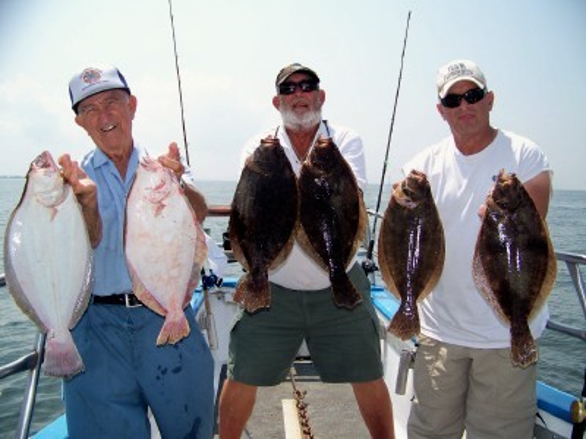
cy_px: 220
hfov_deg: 51.4
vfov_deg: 39.7
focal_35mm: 36
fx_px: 609
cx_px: 293
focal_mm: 5.85
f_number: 2.8
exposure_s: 1/800
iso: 64
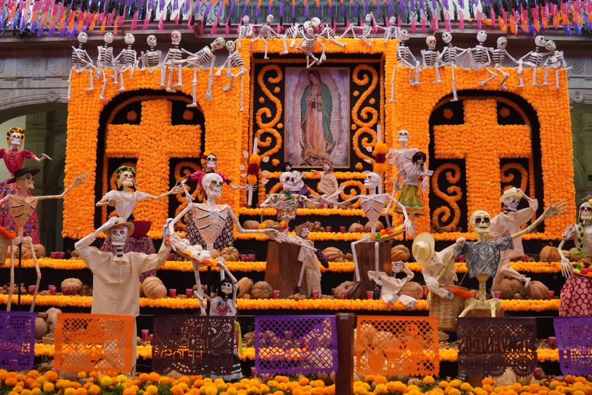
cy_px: 198
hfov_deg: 53.1
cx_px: 296
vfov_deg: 36.9
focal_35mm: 36
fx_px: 592
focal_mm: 24
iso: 3200
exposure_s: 1/400
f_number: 4
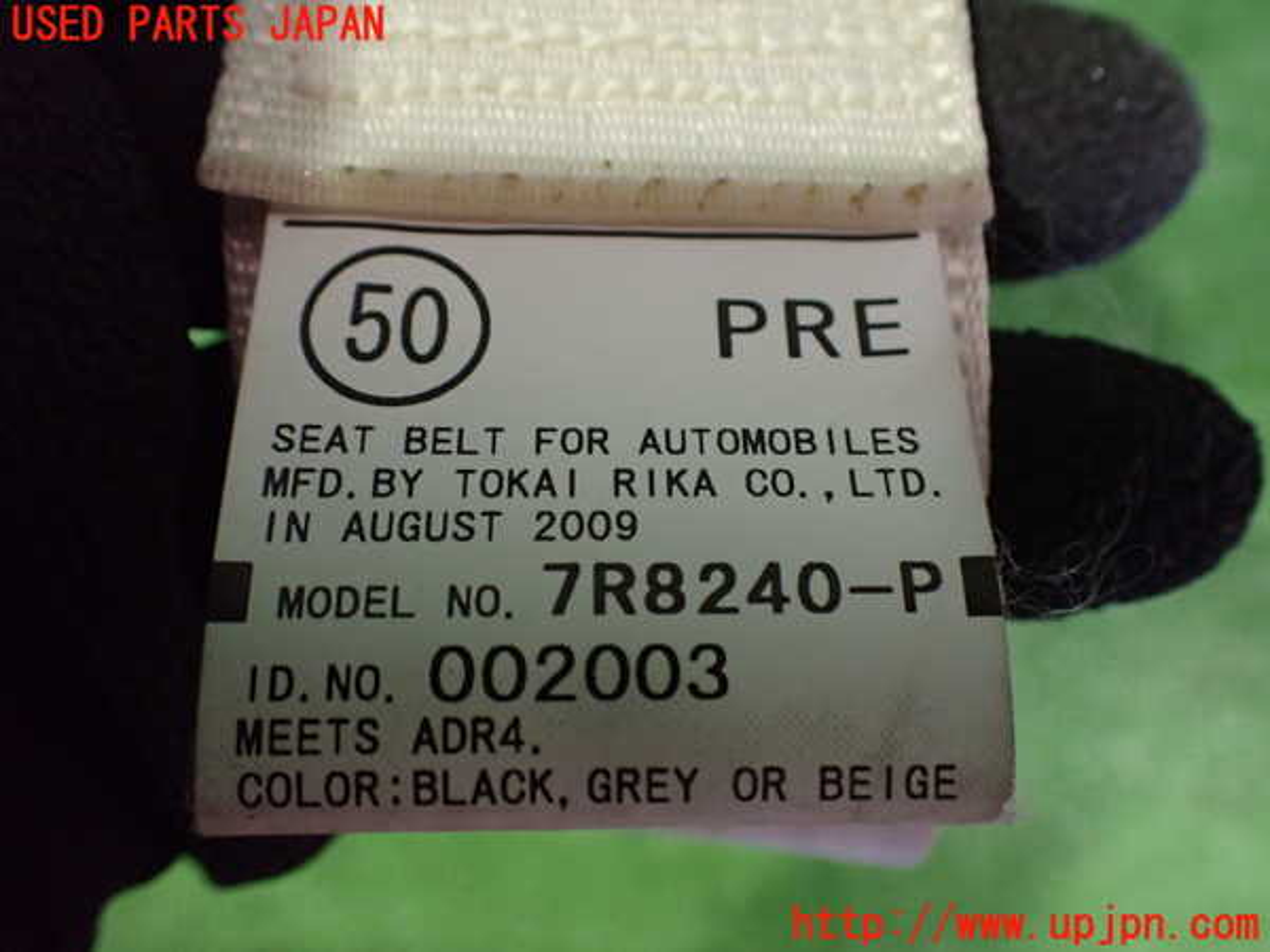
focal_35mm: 30
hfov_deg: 60.0
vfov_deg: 46.8
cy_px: 476
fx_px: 1101
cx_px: 635
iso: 1000
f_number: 2.3
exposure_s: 1/30
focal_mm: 5.4
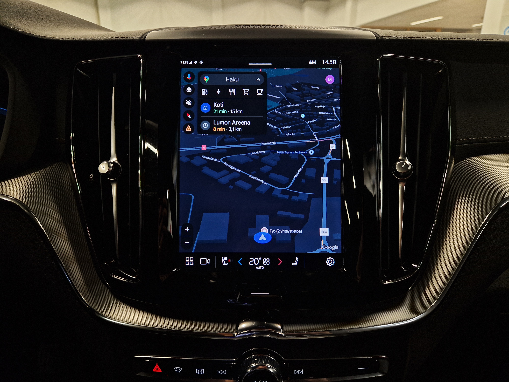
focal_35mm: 23
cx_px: 254
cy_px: 191
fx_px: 338
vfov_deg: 58.9
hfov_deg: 73.9
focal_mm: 5.4
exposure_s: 1/50
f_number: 1.8
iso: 100
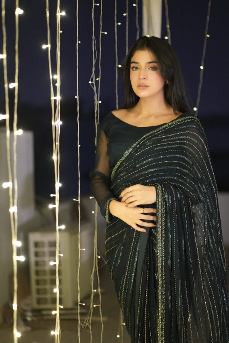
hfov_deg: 16.1
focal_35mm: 85
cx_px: 114
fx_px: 810
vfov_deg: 23.9
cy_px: 172
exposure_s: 1/90
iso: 4000
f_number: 2
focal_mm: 85
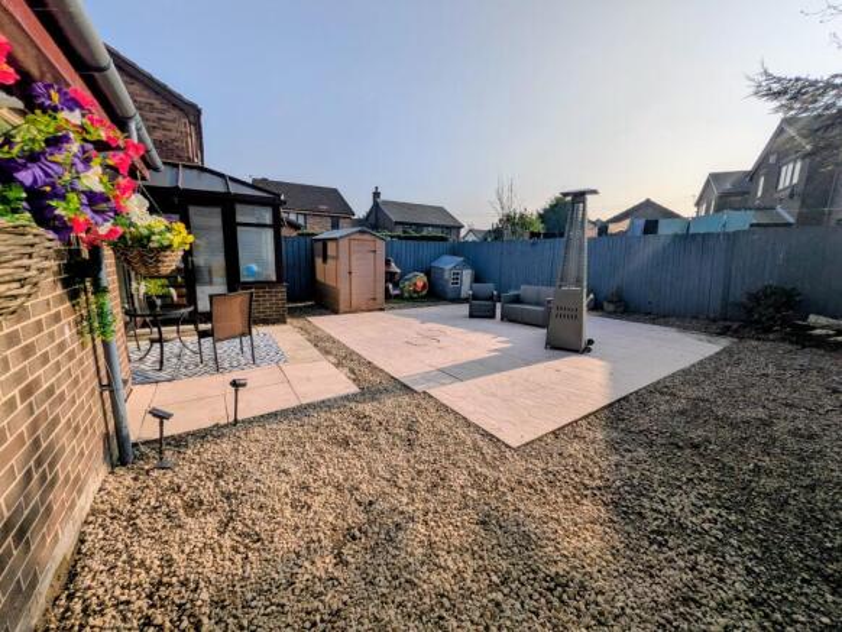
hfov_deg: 102.0
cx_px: 421
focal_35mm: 14
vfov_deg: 85.7
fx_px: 341
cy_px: 316
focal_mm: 1.83
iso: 49
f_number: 2.2
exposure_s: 1/4587
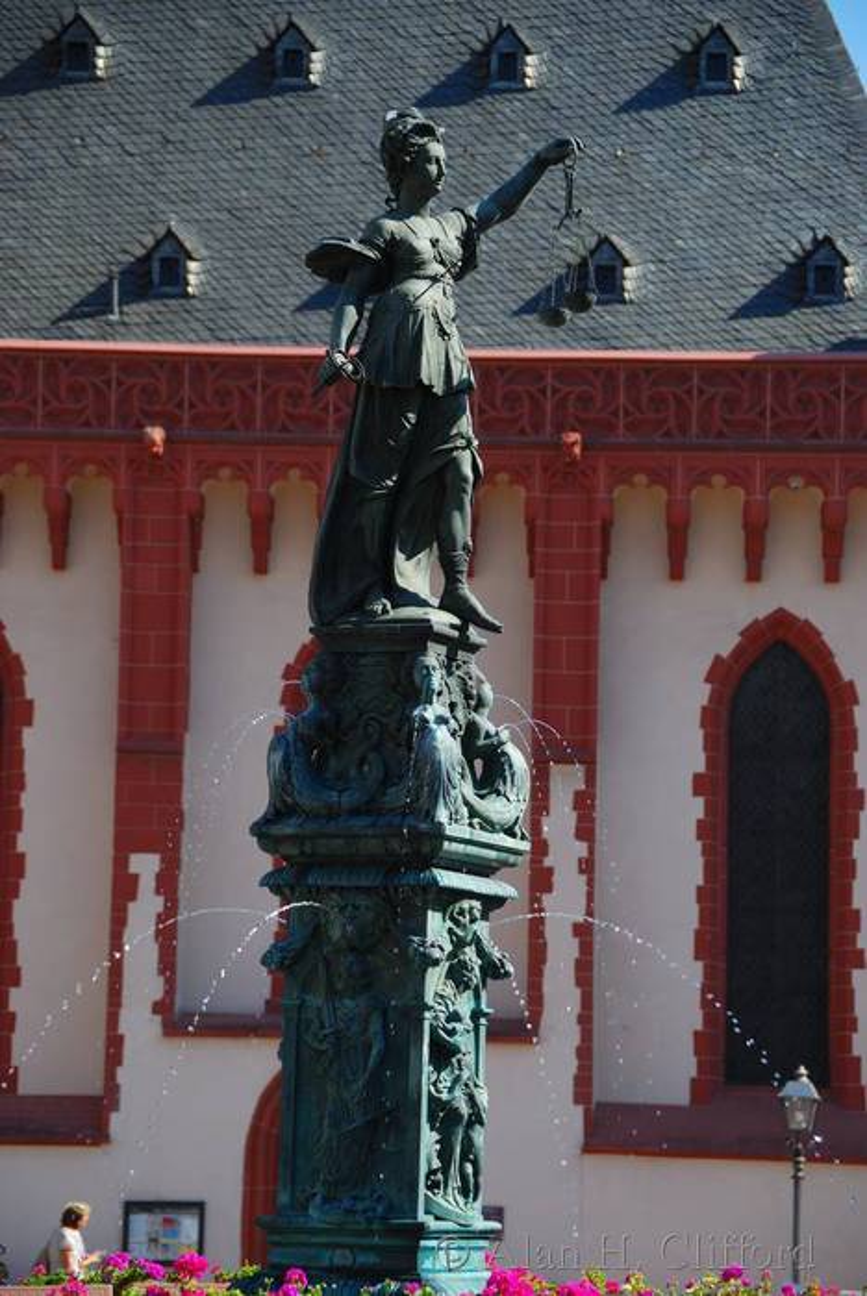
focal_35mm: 135
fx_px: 4867
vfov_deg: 15.2
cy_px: 648
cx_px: 434
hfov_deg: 10.2
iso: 140
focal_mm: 90
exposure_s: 1/400
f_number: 5.3
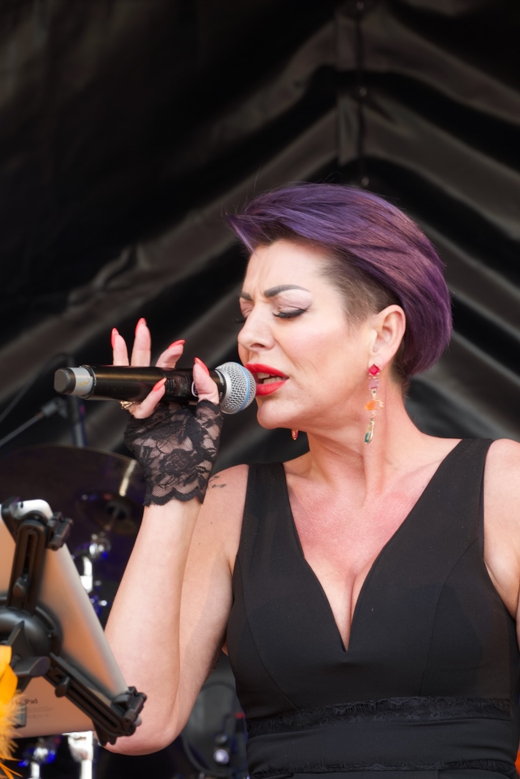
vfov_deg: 12.5
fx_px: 3551
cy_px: 390
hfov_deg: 8.4
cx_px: 260
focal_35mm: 164
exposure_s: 1/50
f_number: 4
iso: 100
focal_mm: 60.29
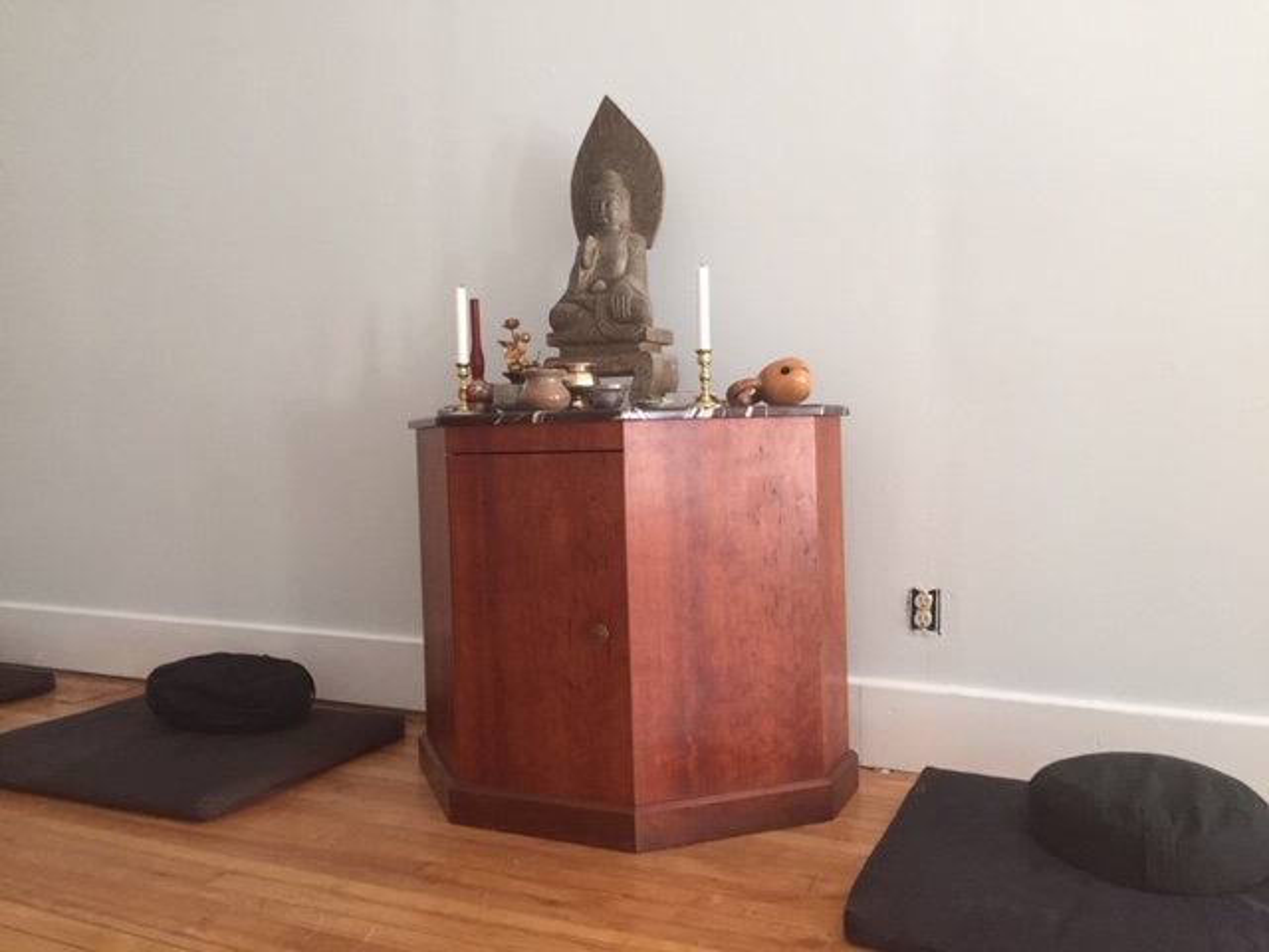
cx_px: 634
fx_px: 1063
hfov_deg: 61.7
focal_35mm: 29
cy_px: 476
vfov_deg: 48.2
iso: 125
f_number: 2.2
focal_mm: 4.15
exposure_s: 1/30
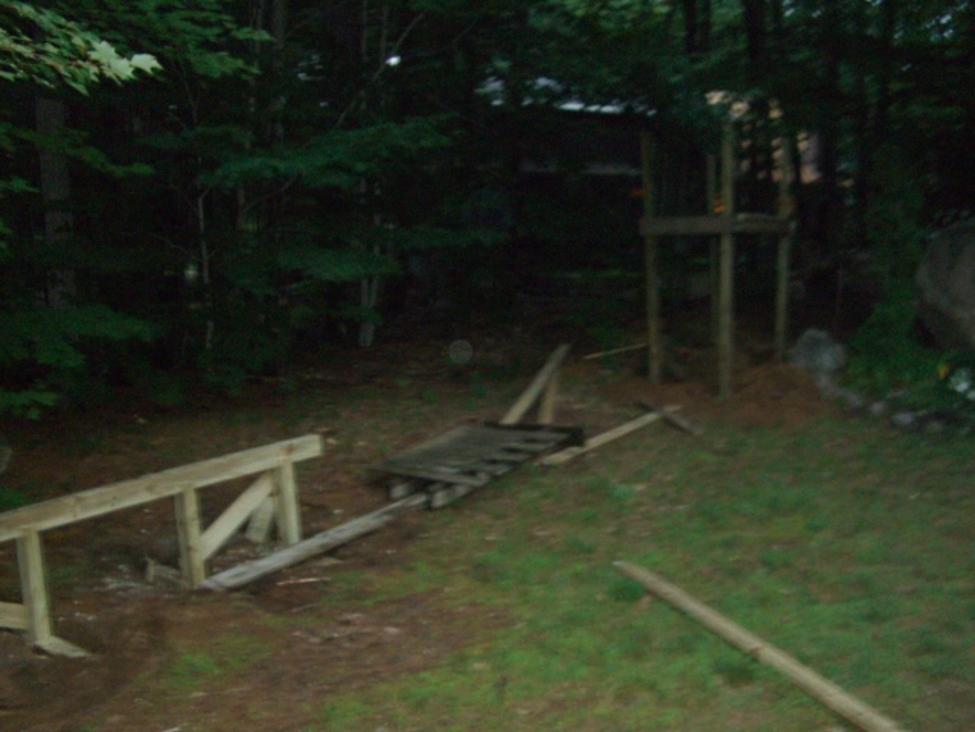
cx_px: 488
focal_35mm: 38
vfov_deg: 37.7
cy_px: 366
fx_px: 1070
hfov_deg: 49.0
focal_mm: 7.9
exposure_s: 1/60
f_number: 2.8
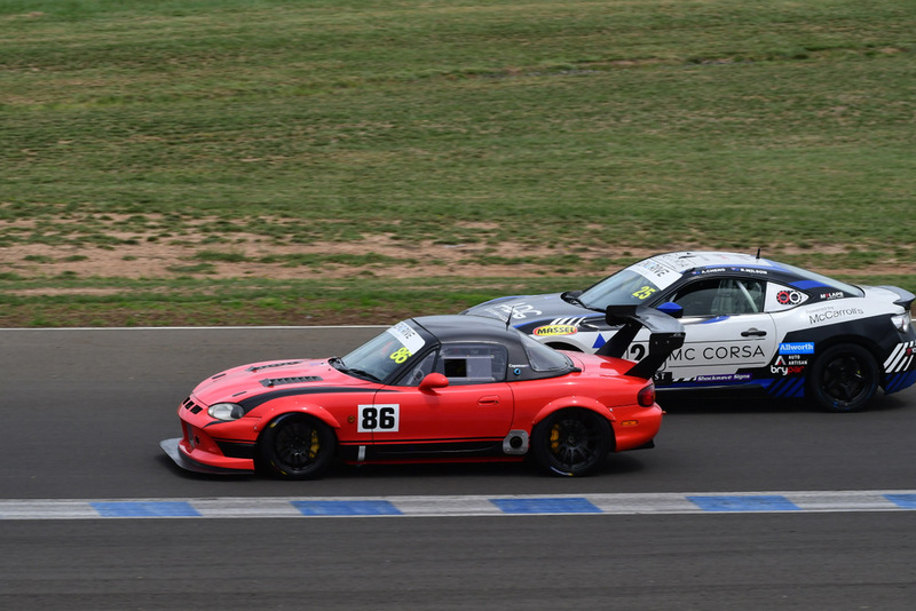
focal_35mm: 345
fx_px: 8781
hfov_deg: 6.0
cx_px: 458
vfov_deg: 4.0
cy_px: 306
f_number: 11
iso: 400
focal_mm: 230
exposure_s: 1/640
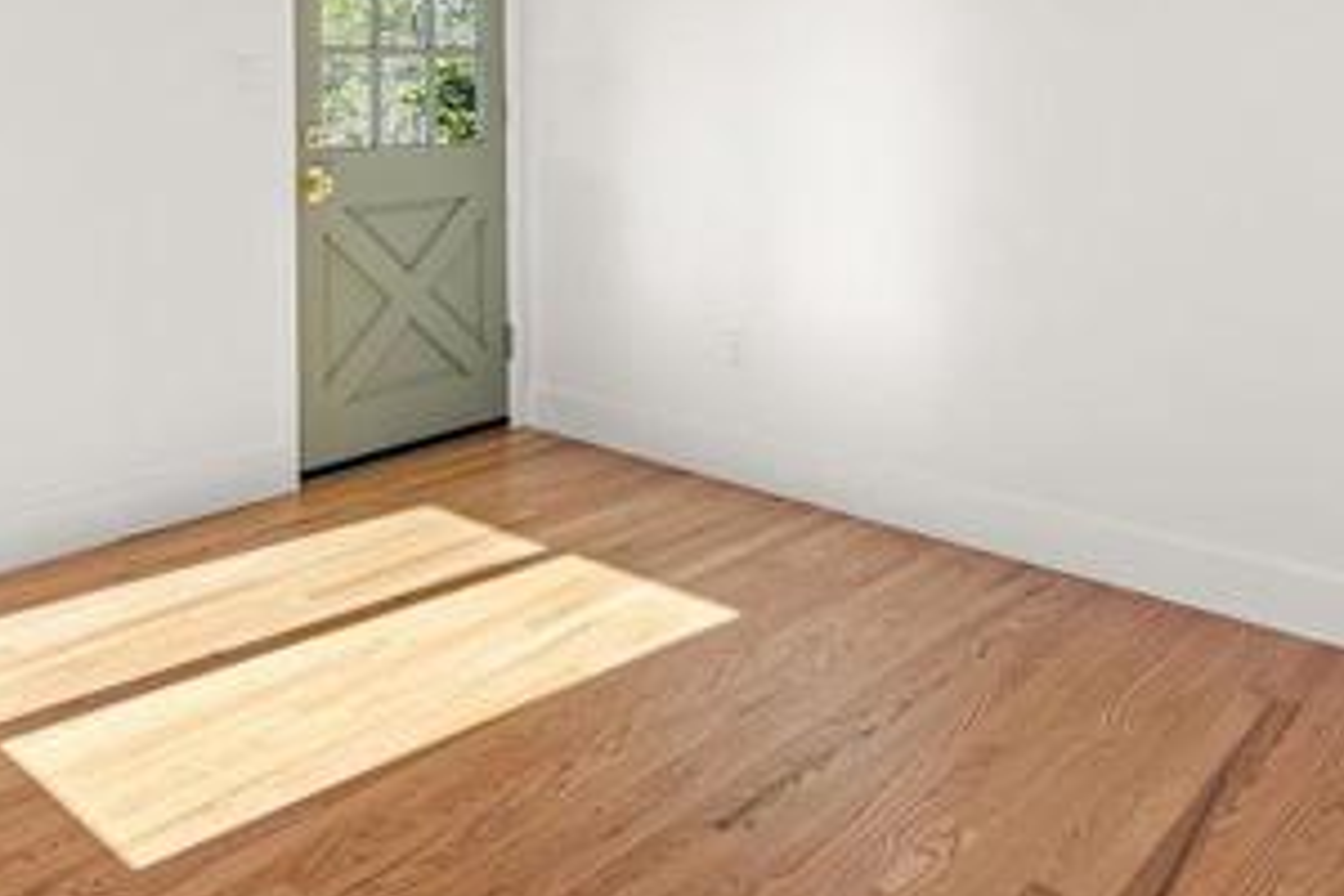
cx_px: 417
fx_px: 1195
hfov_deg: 57.1
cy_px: 179
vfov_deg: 39.5
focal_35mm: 32
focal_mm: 15
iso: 100
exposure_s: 1/30
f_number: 6.3
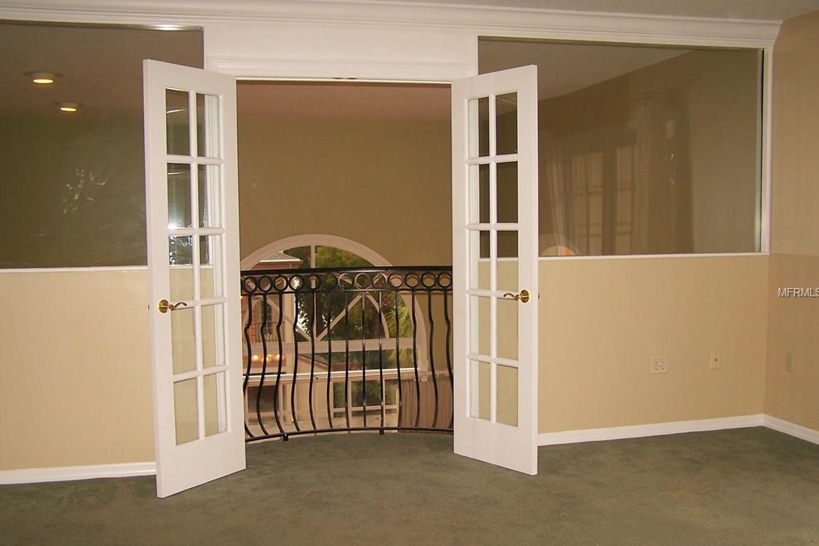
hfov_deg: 48.5
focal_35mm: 40
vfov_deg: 33.4
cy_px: 293
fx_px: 910
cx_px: 413
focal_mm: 6.3
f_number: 2.8
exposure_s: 1/60
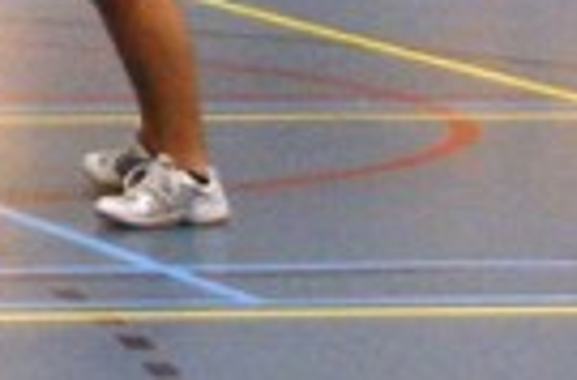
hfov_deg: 8.3
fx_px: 3658
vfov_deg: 5.6
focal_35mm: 229
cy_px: -715
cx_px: -769
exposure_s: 1/100
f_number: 4
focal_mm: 26
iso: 800
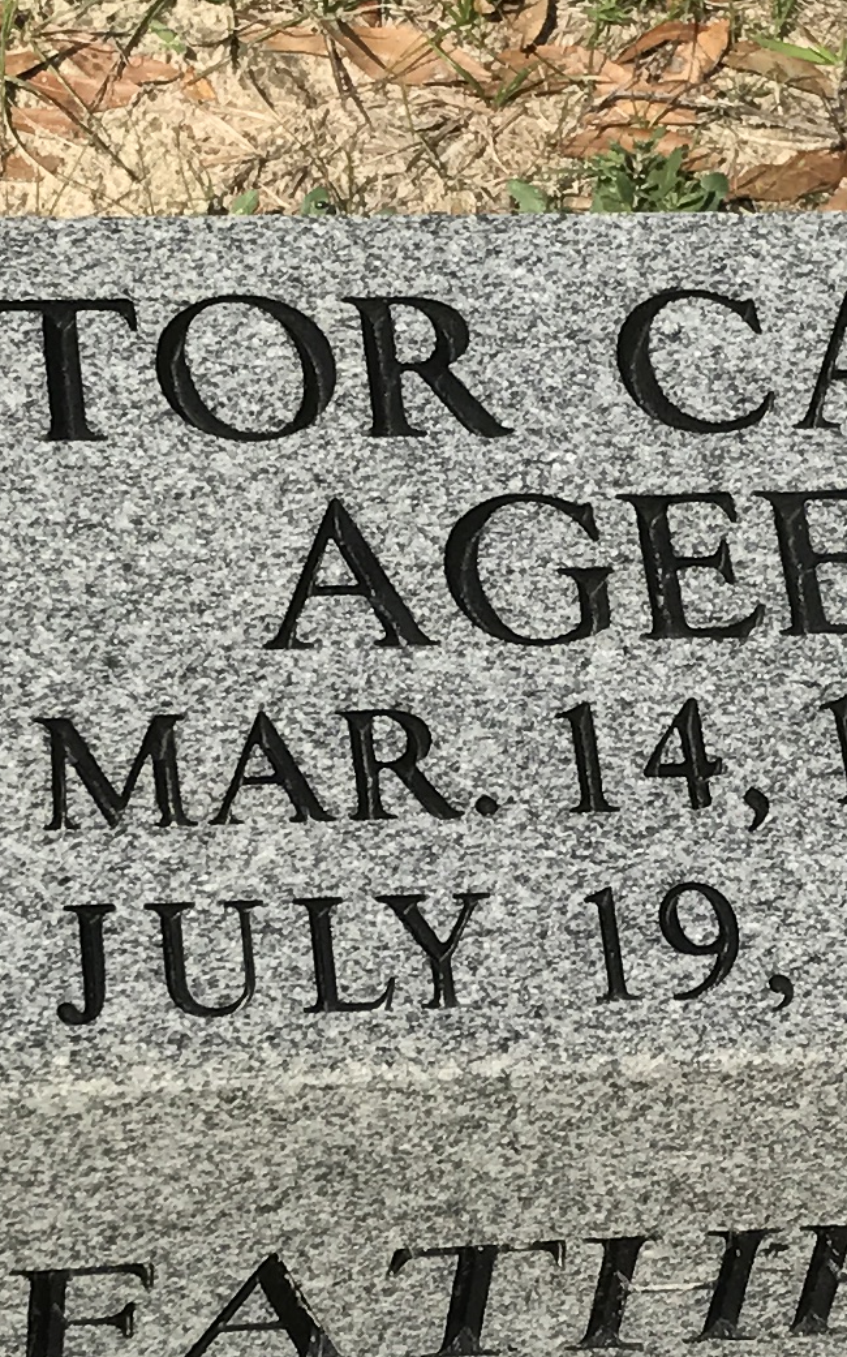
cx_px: 523
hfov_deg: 11.4
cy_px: 916
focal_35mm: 115
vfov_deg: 18.1
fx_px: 4250
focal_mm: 3.99
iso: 20
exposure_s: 1/3546
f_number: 1.8
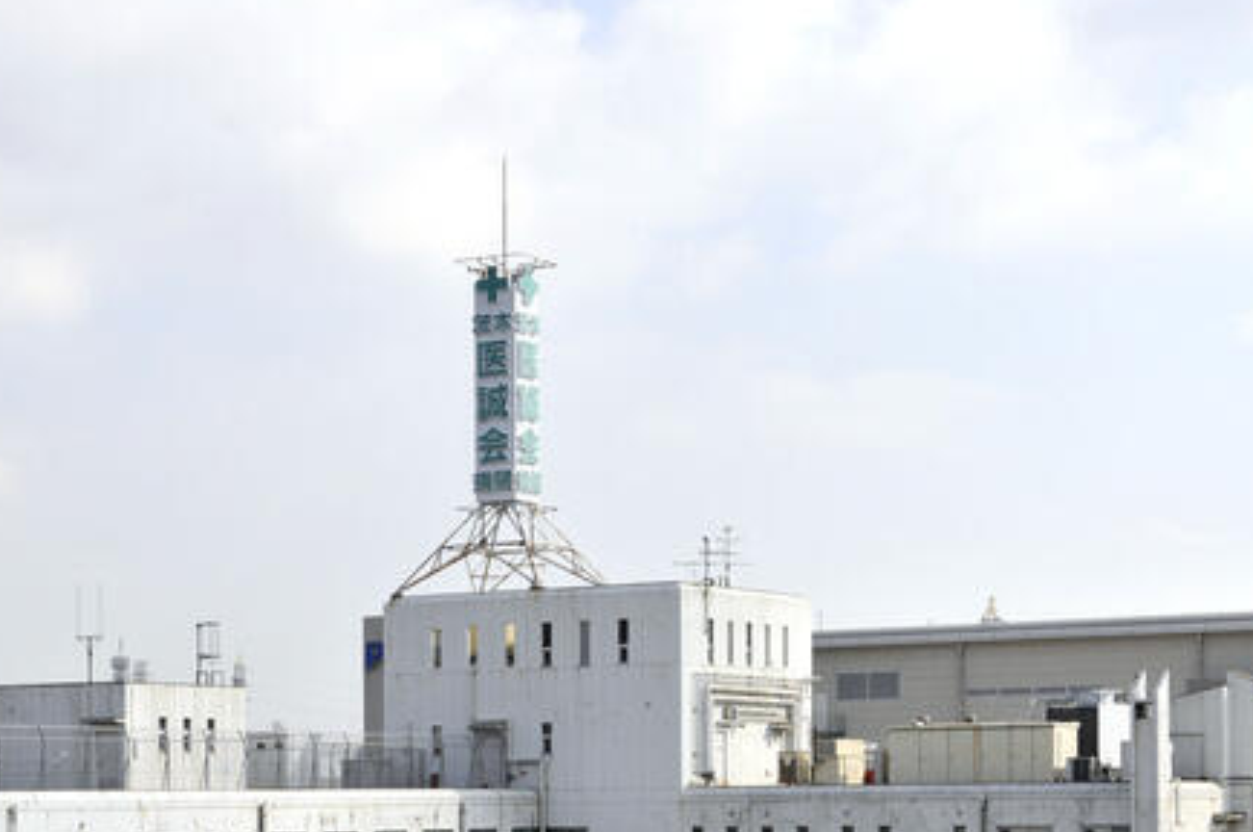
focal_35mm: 83
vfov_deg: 16.4
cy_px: 562
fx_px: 2885
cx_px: 499
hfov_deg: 24.5
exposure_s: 1/250
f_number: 11
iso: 200
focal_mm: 40
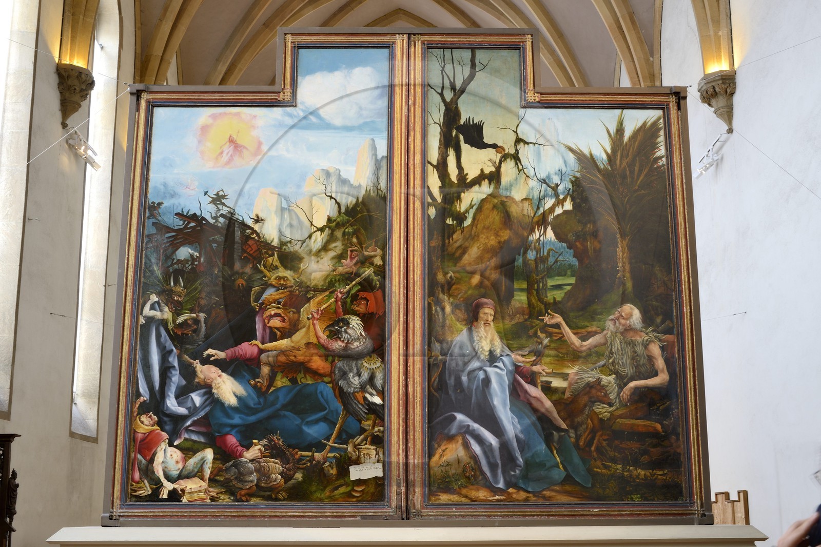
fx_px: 1003
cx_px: 410
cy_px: 274
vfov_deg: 30.5
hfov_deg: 44.5
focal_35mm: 44
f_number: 13
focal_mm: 44
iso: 100
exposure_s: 3
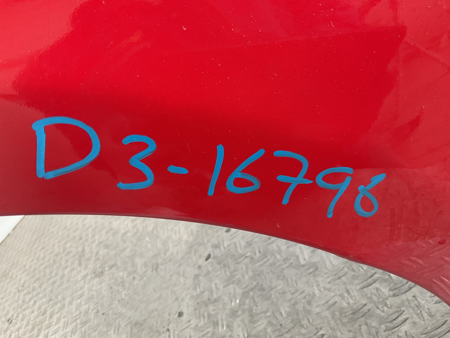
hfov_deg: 61.7
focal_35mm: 29
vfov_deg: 48.2
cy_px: 169
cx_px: 225
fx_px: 377
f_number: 1.8
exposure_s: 1/50
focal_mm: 3
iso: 200
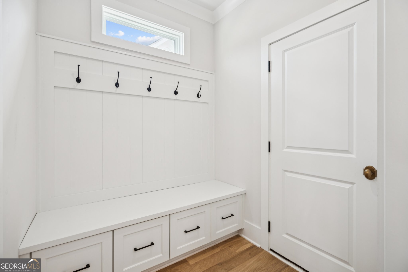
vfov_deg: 73.7
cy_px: 136
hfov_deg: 96.7
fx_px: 181
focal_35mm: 16
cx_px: 204
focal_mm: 16
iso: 400
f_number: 5.6
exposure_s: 1/50
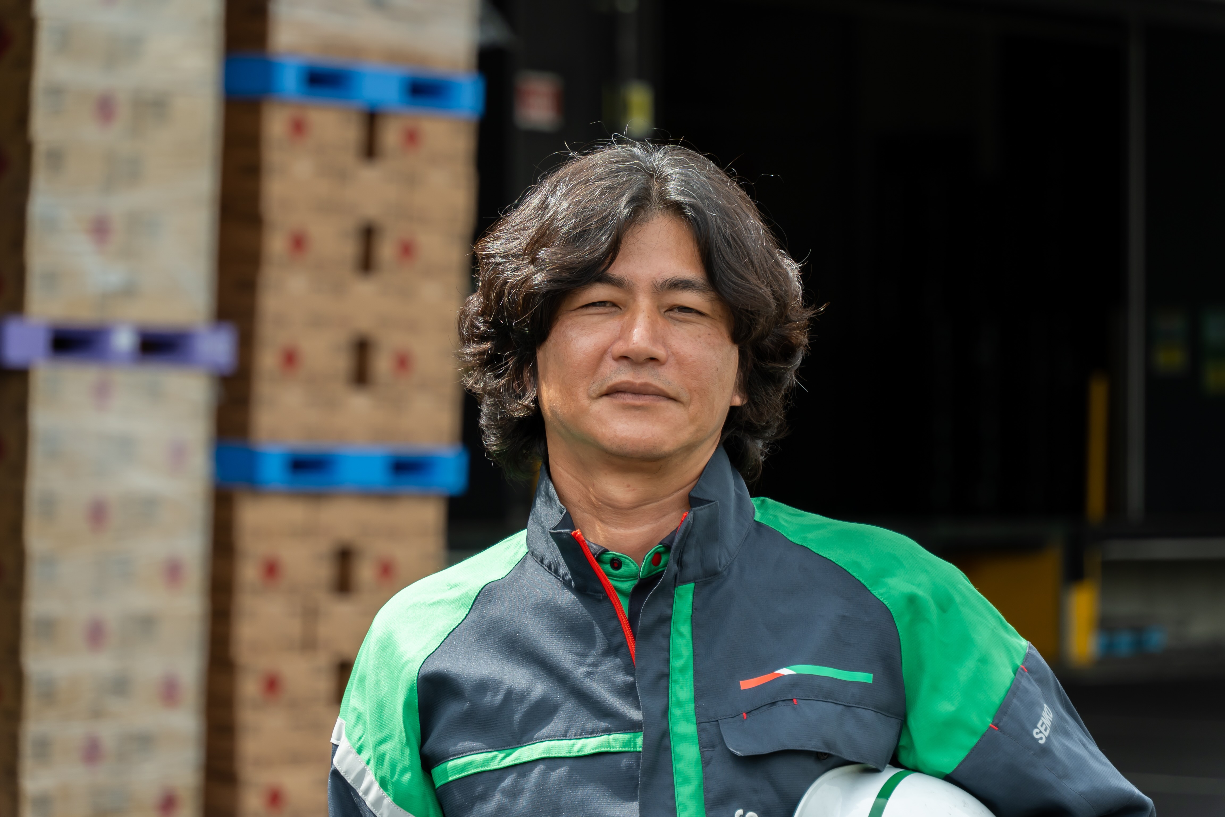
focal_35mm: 181
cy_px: 408
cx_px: 612
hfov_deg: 11.4
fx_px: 6159
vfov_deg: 7.6
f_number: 5.6
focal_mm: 121
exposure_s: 1/250
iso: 100
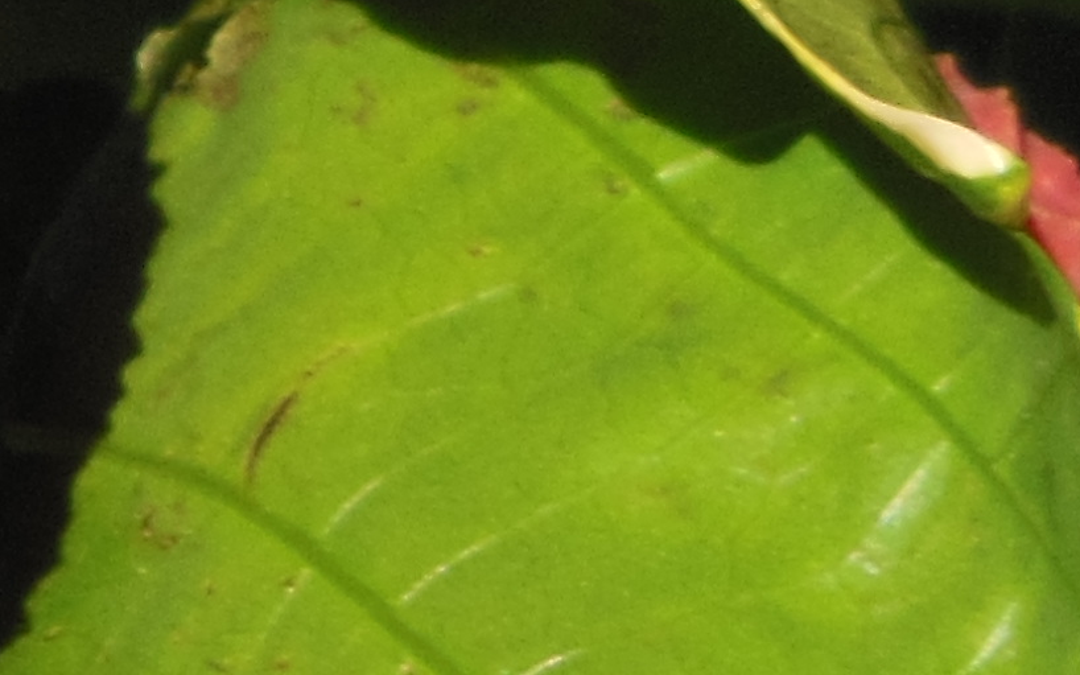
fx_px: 51678
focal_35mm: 1756
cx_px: 898
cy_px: -1428
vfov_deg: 0.7
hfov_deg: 1.2
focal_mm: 52.5
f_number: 5.8
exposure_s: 1/320
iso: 125
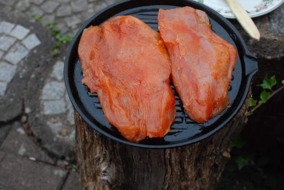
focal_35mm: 48
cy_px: 75
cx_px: 175
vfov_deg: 28.1
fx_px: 379
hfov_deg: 40.8
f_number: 4
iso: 720
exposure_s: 1/30
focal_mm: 24
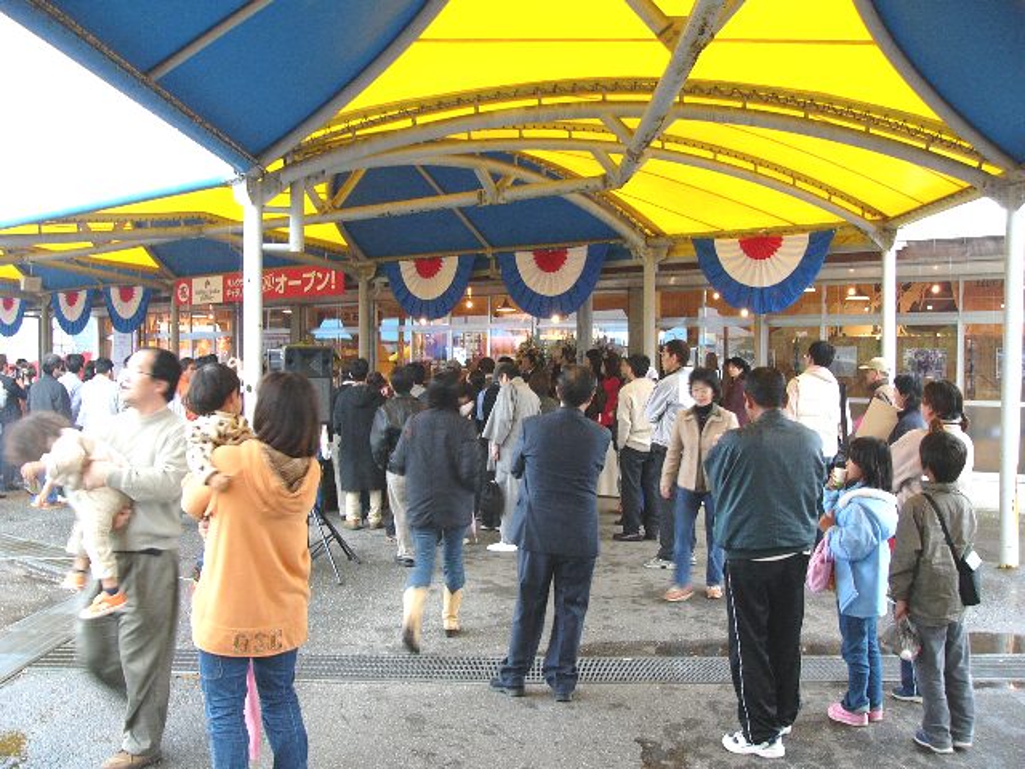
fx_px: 1066
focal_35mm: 36
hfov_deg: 51.4
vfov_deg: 39.7
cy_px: 384
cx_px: 512
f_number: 2.8
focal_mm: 6
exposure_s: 1/13
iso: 100
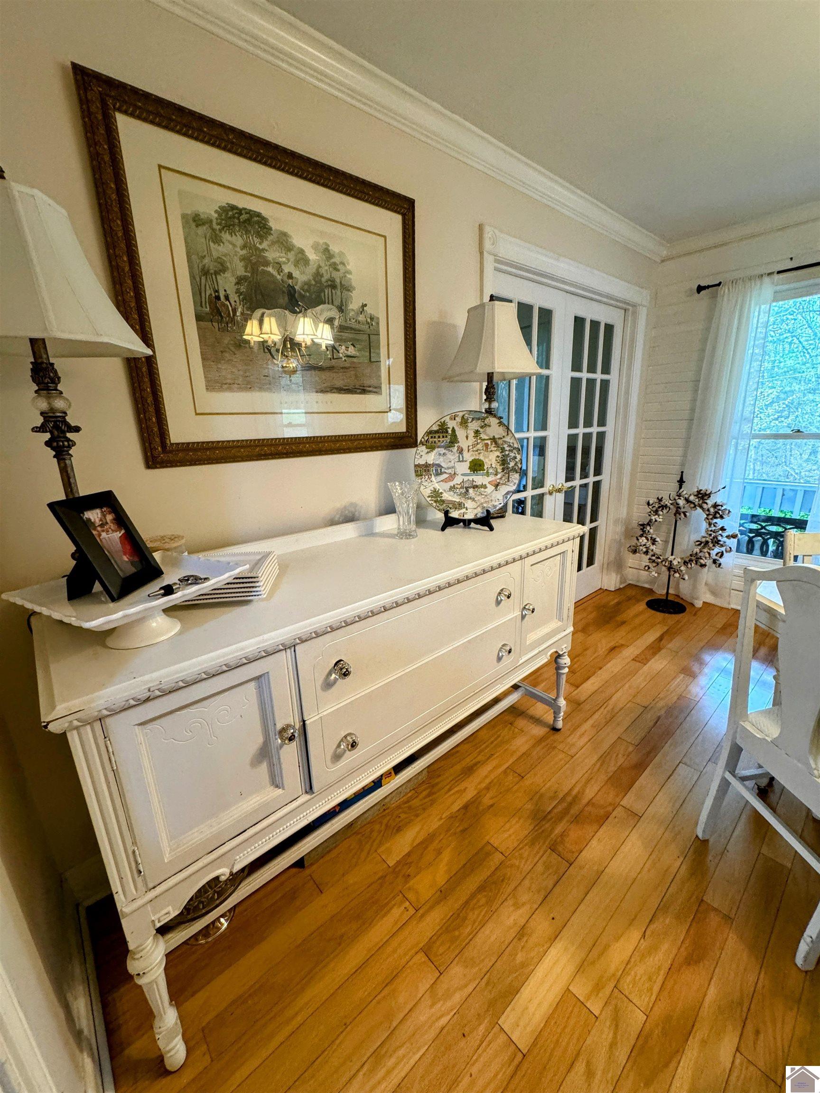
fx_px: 442
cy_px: 546
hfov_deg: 85.7
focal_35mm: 14
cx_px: 410
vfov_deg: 102.1
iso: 250
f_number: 2.2
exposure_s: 1/60
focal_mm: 2.22
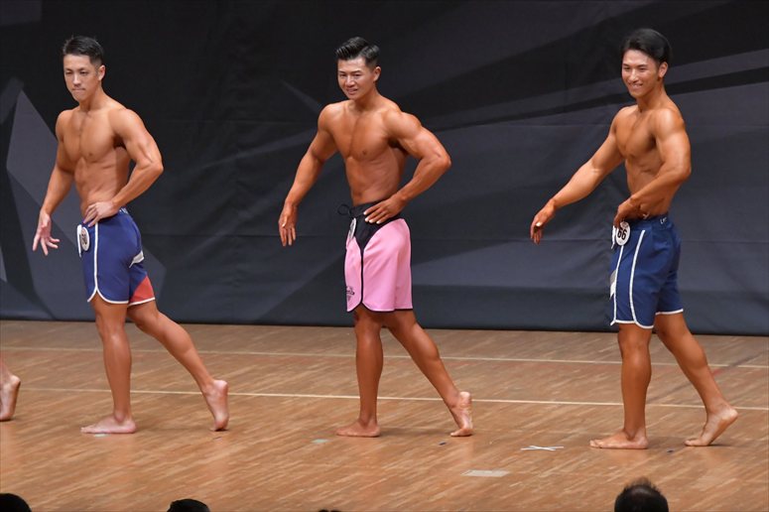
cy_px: 256
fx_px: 5444
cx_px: 384
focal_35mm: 255
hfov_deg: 8.1
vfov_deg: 5.4
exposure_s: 1/400
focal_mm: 170
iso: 6400
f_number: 5.6
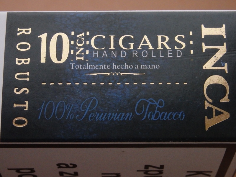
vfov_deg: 12.8
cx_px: 118
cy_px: 88
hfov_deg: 17.0
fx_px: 791
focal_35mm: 116
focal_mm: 20.9
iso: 1250
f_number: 5.2
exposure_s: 1/60
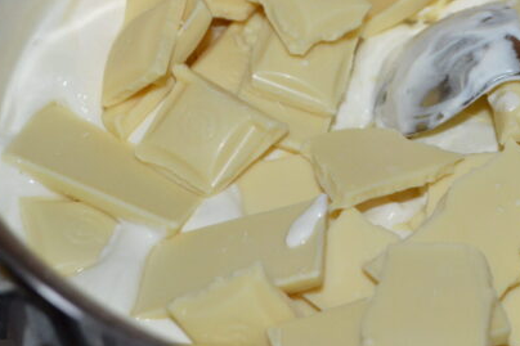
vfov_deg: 13.1
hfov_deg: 19.5
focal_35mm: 104
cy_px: 103
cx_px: 390
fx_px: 1502
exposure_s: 1/60
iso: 1400
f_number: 5.3
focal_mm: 40
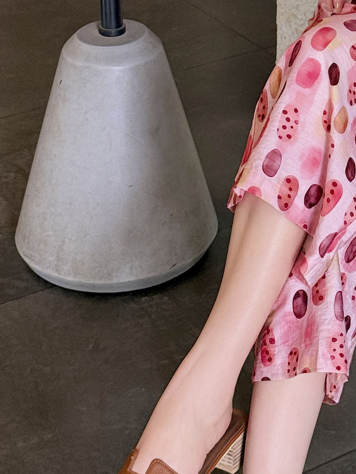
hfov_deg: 12.3
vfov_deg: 16.0
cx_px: 357
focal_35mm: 119
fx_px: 1631
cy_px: -55
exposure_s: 1/62
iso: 100
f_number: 1.8
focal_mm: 6.76
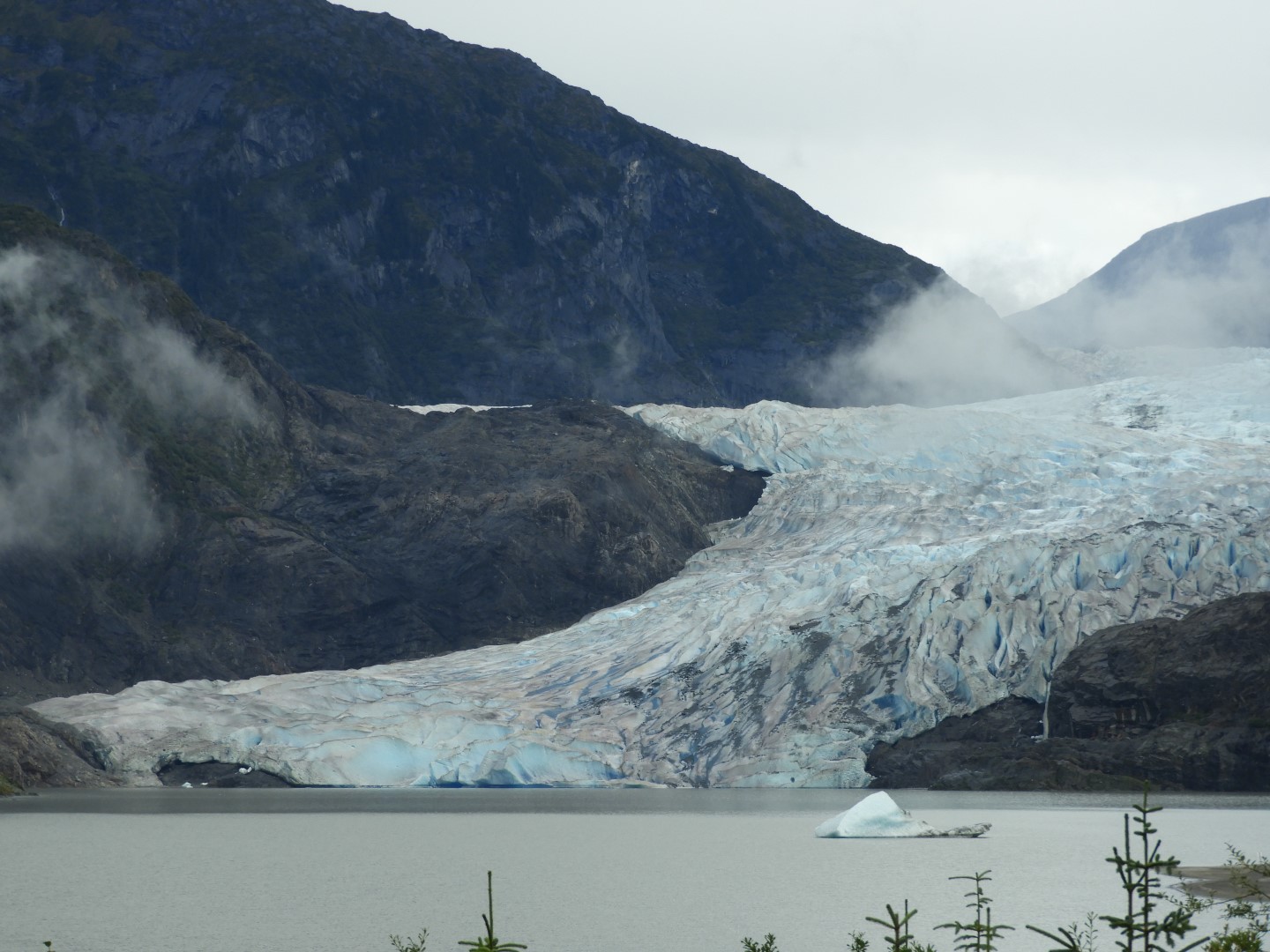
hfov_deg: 14.6
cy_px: 476
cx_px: 635
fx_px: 4953
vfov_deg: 11.0
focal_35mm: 135
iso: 100
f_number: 5
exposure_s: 1/400
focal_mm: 24.2
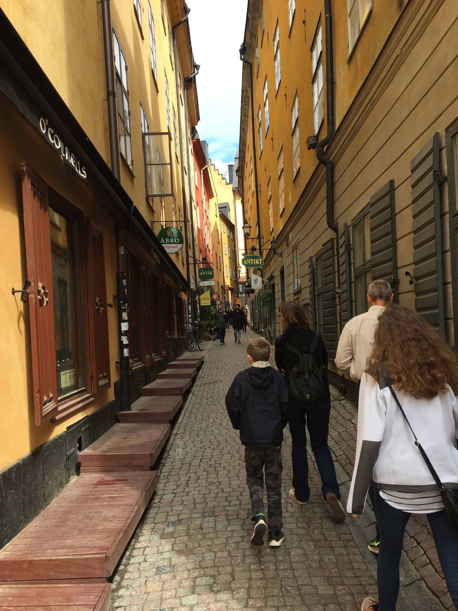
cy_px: 306
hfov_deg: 48.2
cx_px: 229
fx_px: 512
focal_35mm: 29
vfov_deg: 61.7
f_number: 2.2
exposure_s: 1/608
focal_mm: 4.15
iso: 32
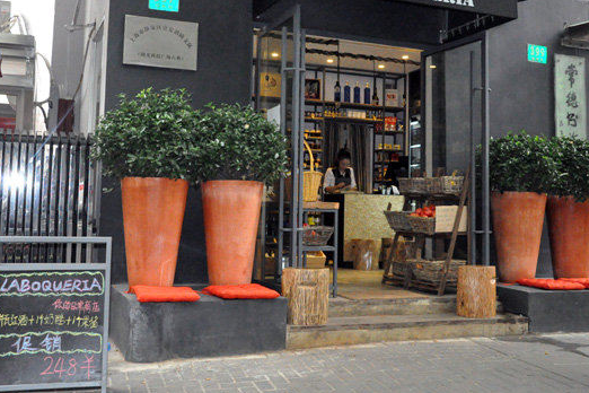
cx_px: 289
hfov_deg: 47.4
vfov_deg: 32.5
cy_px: 152
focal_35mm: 41
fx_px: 671
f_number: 7.1
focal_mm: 22
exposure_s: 1/160
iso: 6400
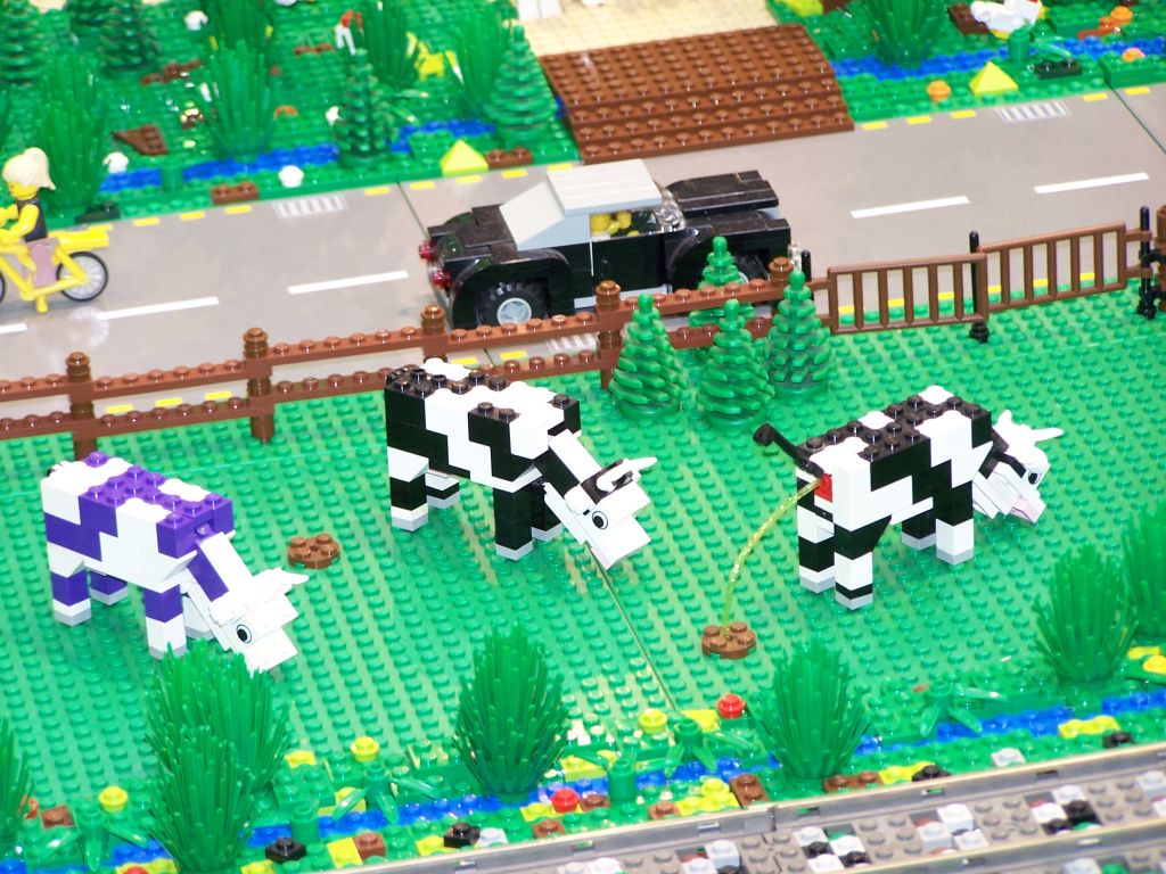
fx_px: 5693
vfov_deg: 8.8
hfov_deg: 11.7
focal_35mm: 169
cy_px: 437
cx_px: 583
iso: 80
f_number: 3.2
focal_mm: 28
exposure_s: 1/6
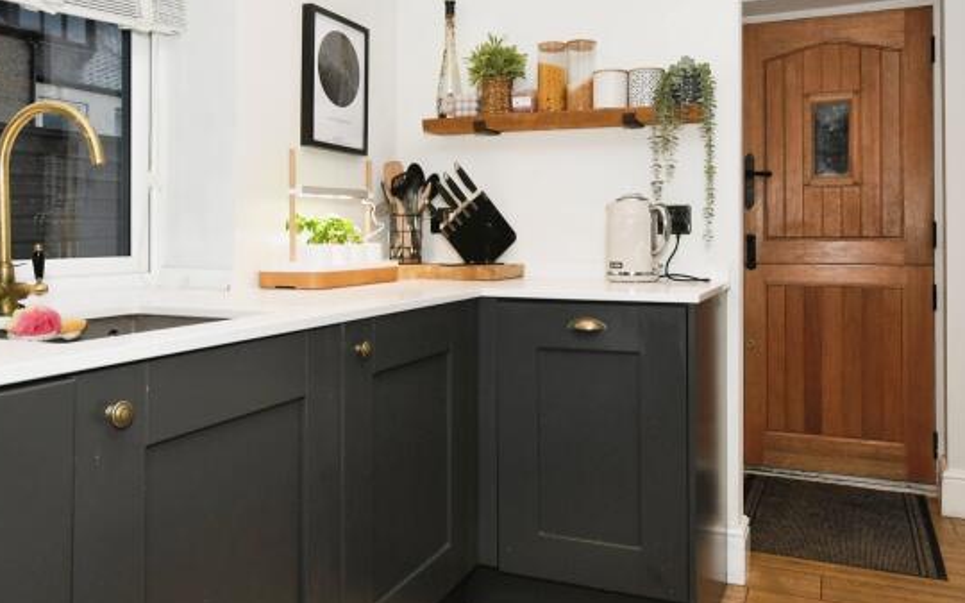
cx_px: 490
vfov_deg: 42.7
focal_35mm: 29
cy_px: 223
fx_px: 762
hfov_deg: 64.7
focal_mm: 10
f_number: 8
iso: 400
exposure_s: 1/60
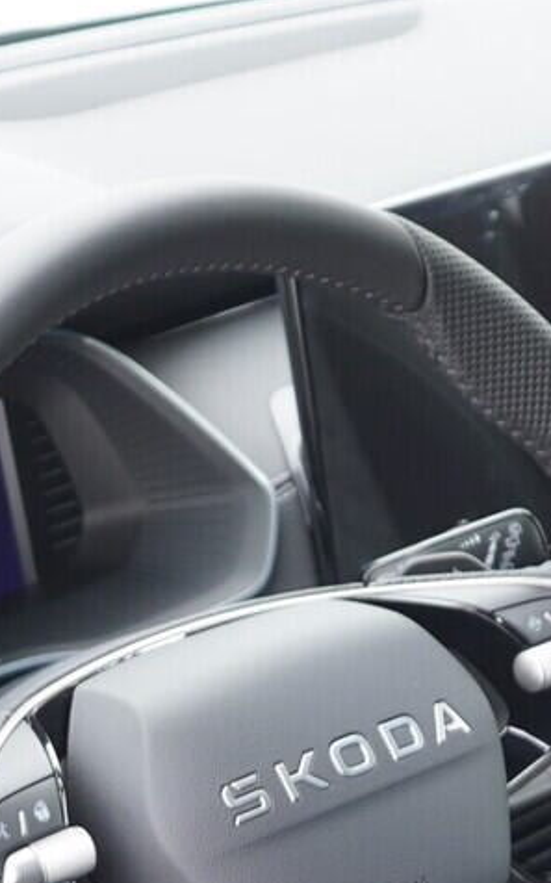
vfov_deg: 18.3
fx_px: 2670
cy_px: 881
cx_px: 373
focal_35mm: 111
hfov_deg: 11.8
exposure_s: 1/40
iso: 320
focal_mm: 24
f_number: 2.8
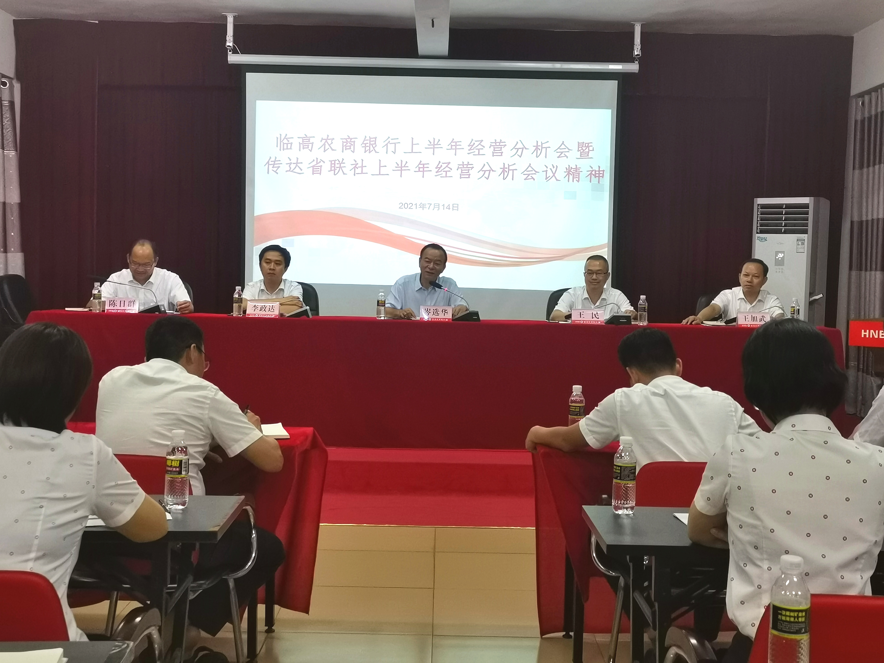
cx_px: 442
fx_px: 1098
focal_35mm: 43
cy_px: 332
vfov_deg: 33.6
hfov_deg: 43.9
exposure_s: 1/100
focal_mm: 4.75
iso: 250
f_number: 1.8
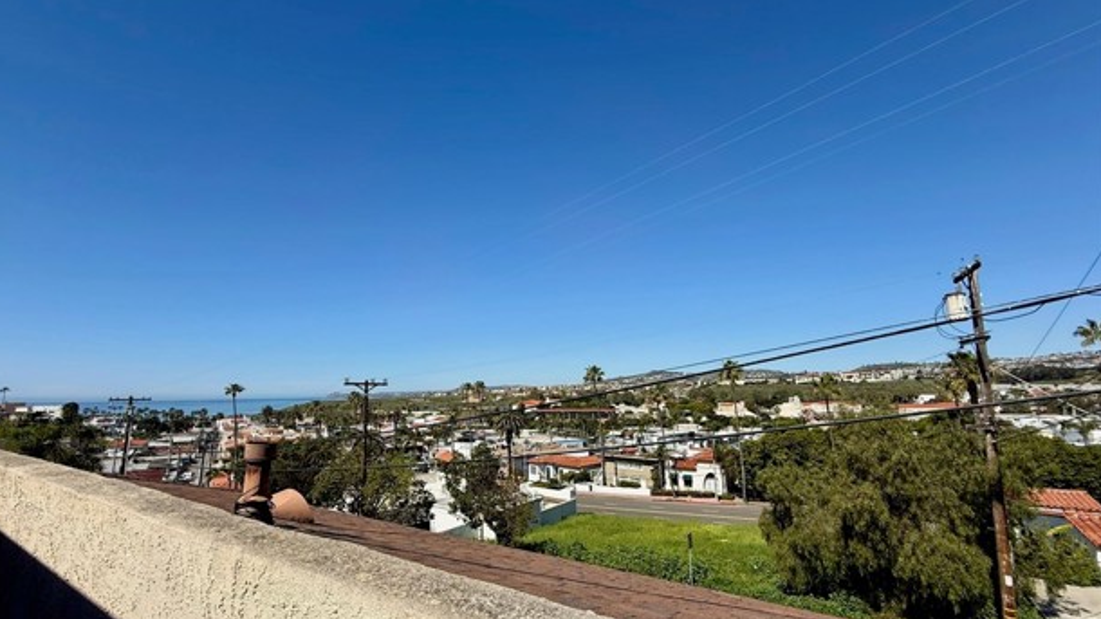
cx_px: 529
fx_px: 467
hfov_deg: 99.3
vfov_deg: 66.9
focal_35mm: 16
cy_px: 343
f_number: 2.2
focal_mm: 2.22
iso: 50
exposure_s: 1/3125
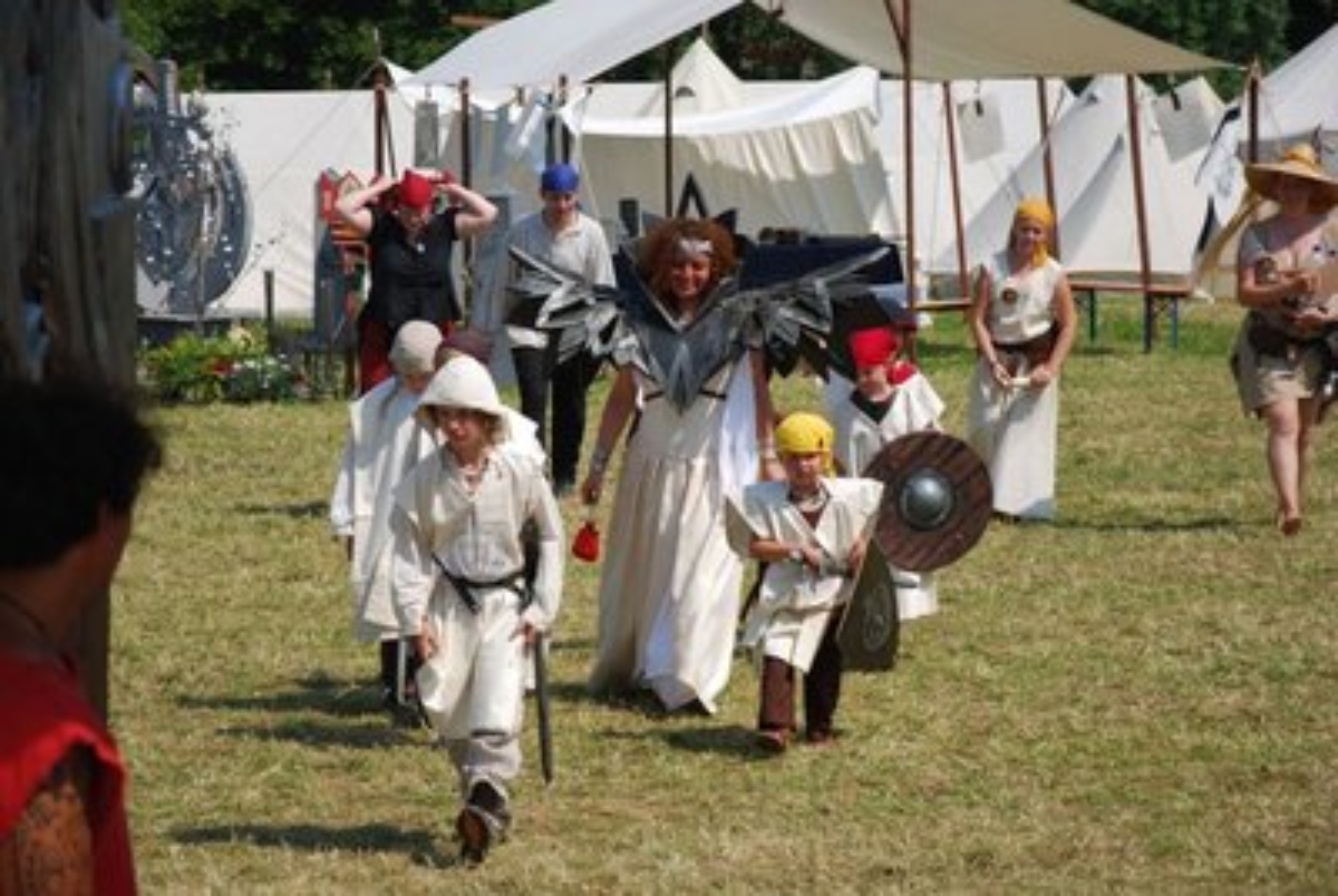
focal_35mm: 138
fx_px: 5137
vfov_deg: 10.0
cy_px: 448
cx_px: 669
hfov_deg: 14.8
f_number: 5.6
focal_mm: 92
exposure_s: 1/500
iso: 100
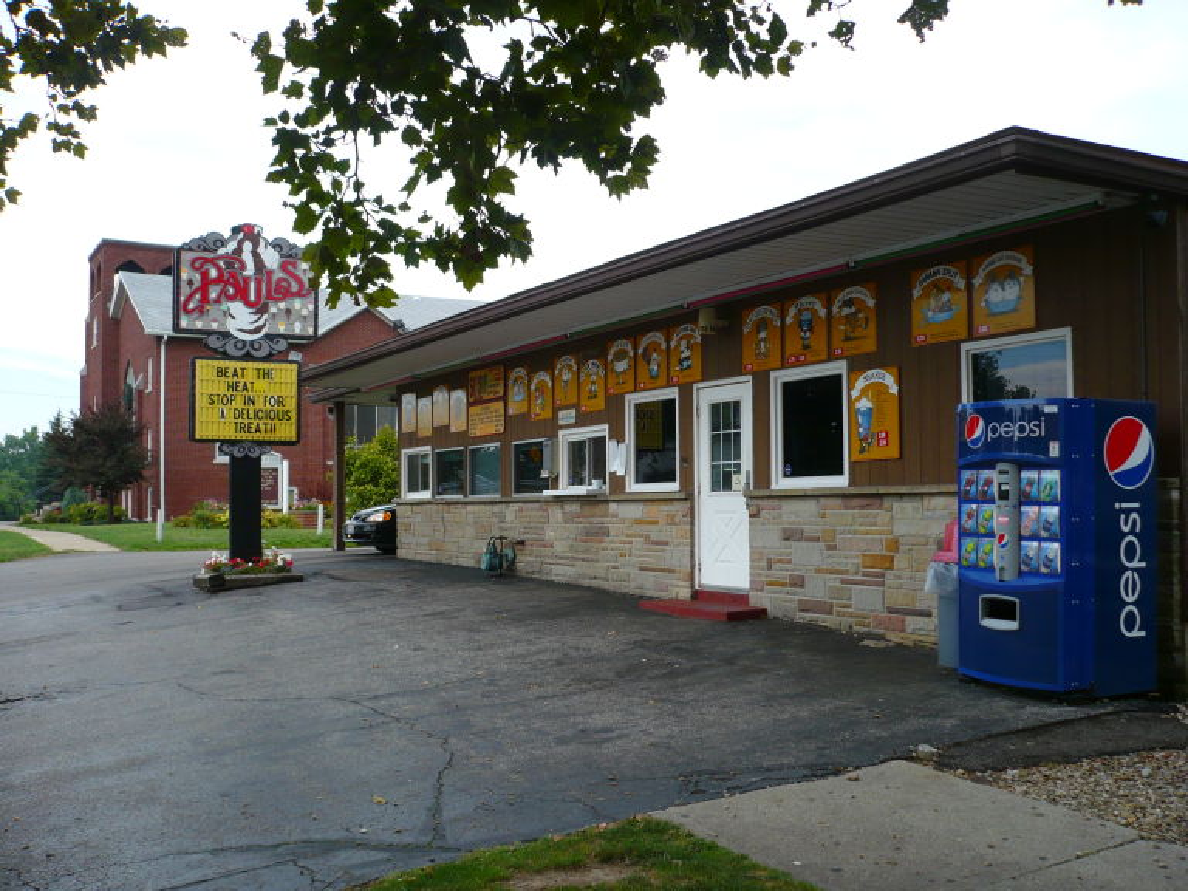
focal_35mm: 35
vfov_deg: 40.7
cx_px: 594
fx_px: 1201
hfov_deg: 52.6
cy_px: 446
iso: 100
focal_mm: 5.8
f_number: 2.8
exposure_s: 1/320
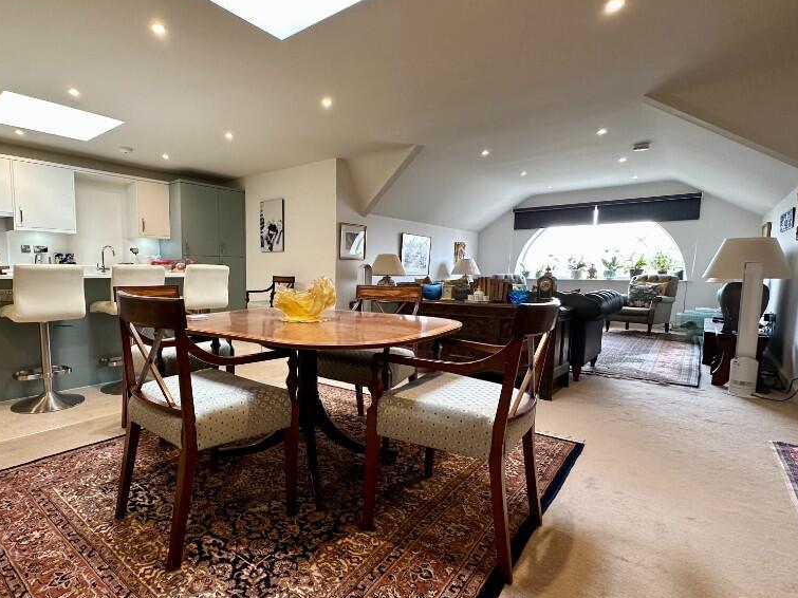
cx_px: 316
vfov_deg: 68.6
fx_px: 438
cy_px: 313
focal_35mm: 19
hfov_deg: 83.6
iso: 320
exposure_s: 1/100
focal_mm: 2.22
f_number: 2.2
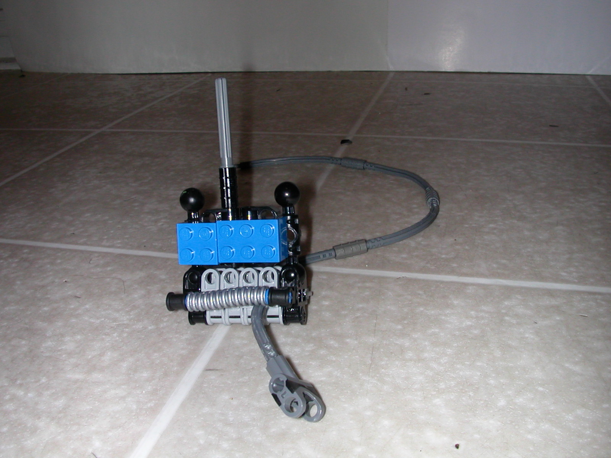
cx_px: 306
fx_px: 653
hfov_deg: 50.1
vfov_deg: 38.7
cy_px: 229
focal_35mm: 37
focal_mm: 5.6
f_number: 4.5
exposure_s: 1/59.9
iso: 100
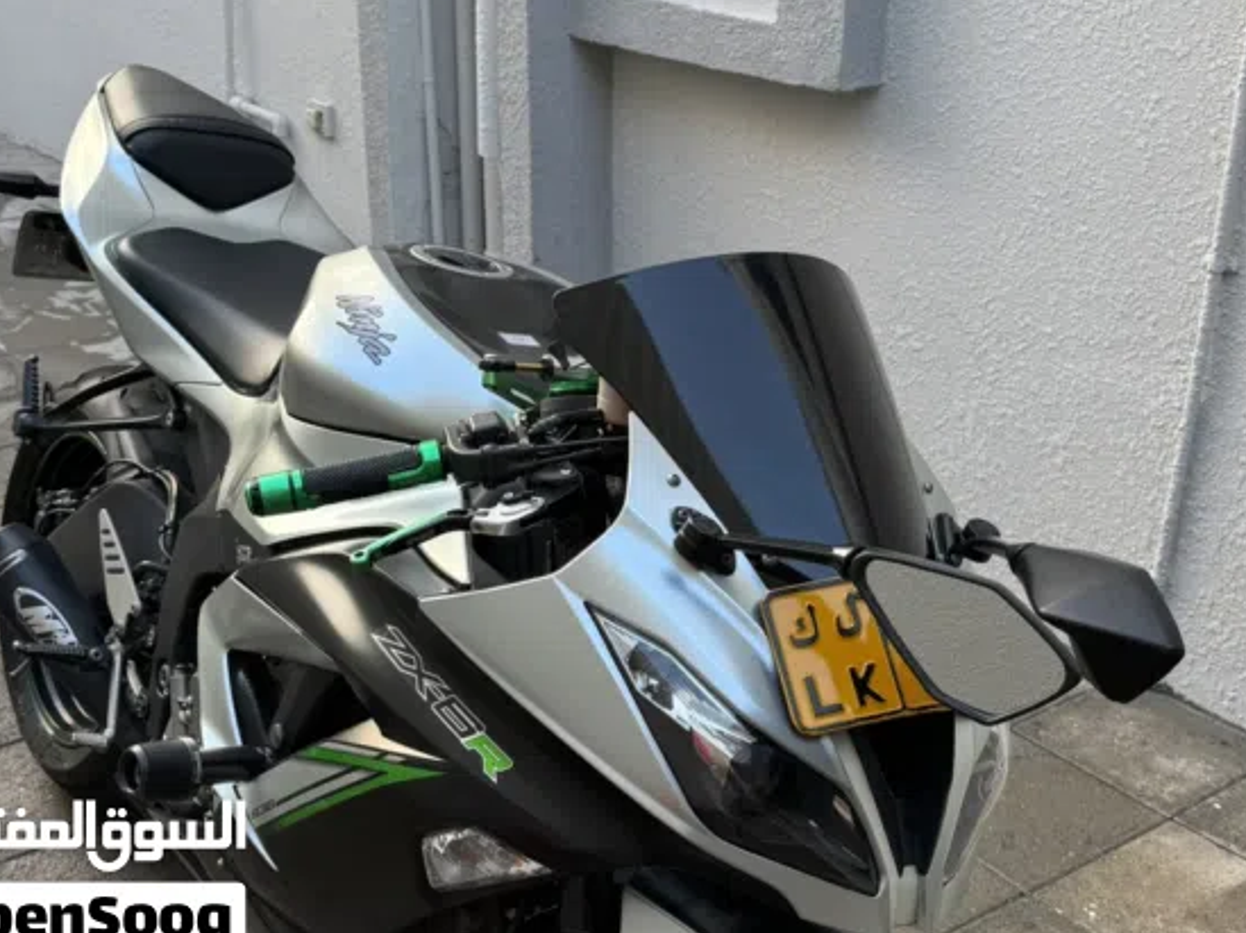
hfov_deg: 63.4
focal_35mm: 28
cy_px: 472
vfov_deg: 49.7
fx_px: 1007
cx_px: 588
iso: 64
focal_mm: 6.76
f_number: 1.78
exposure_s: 1/147
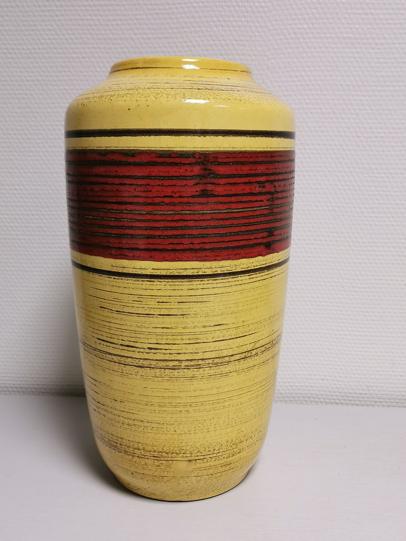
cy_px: 270
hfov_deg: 39.7
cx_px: 203
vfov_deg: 51.4
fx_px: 563
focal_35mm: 36
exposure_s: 1/100
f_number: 1.8
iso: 200
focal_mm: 5.58
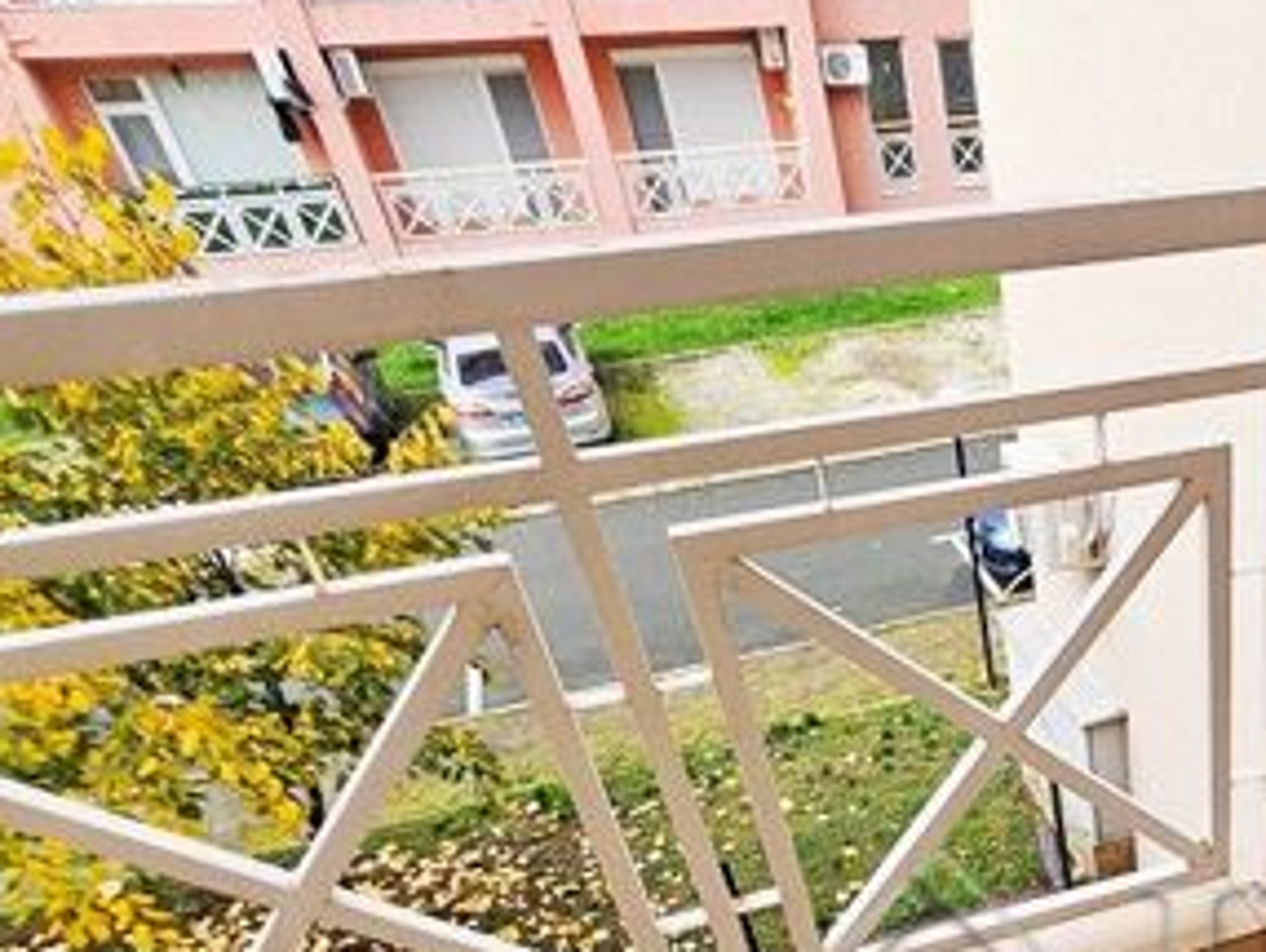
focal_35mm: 32
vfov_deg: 37.8
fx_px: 1171
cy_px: 1014
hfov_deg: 48.0
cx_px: 1237
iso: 32
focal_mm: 1.7
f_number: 2.2
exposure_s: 1/300
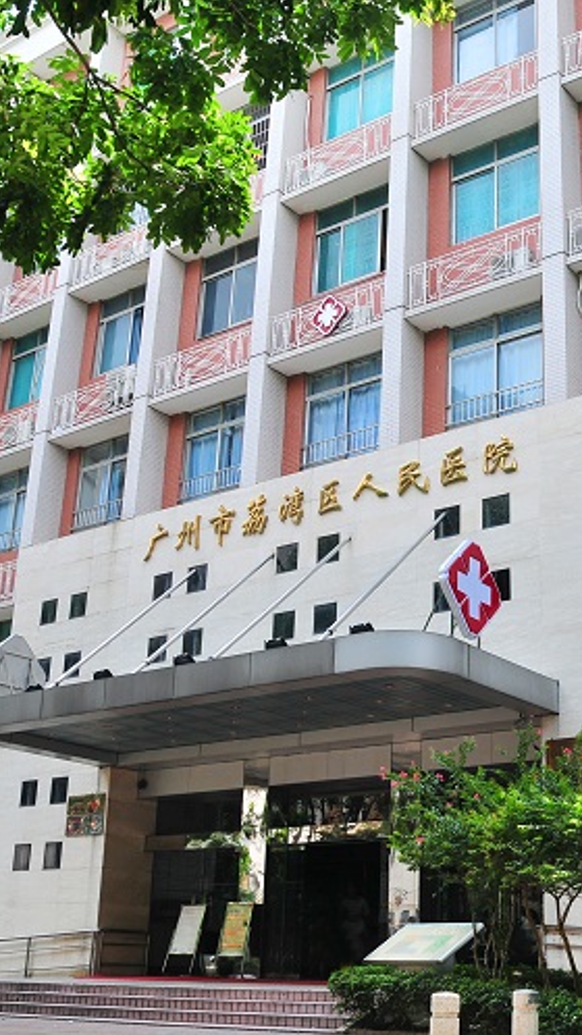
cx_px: 495
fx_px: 1176
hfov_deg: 27.1
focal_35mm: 43
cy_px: 514
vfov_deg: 47.5
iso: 160
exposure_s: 1/250
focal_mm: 17
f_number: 5.6
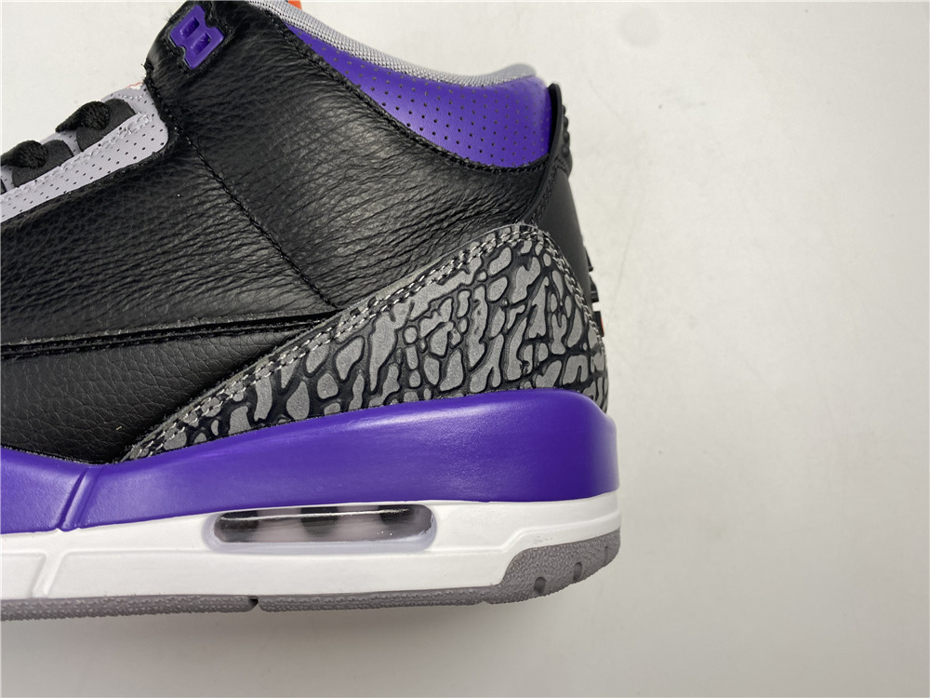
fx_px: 699
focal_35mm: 26
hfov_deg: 67.3
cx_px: 465
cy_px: 349
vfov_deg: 53.1
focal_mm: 4.25
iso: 40
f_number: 1.8
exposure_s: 1/100
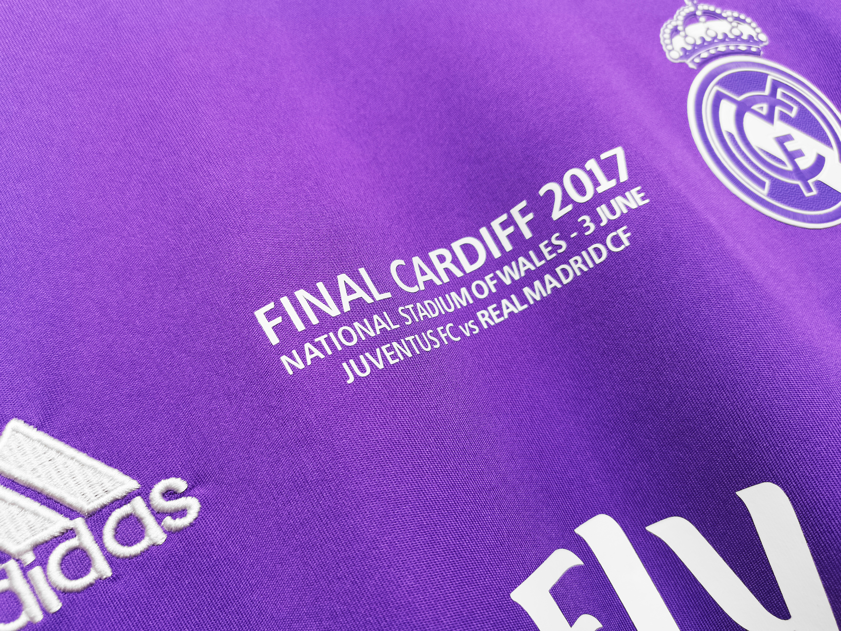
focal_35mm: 26
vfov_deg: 53.1
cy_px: 316
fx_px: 632
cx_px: 420
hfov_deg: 67.3
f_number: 1.8
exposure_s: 1/100
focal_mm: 5.58
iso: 100
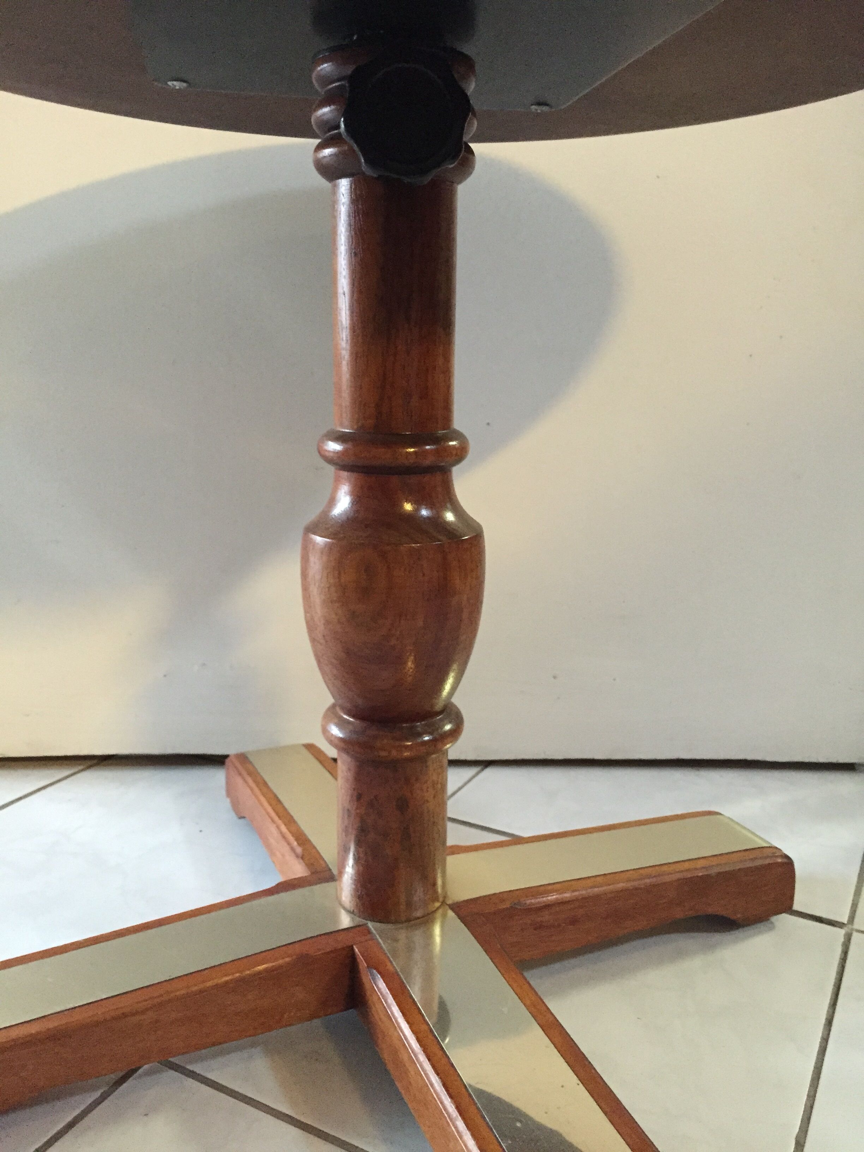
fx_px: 965
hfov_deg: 48.2
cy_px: 576
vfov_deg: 61.7
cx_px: 432
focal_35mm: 29
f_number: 2.2
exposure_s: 1/15
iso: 320
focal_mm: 4.15
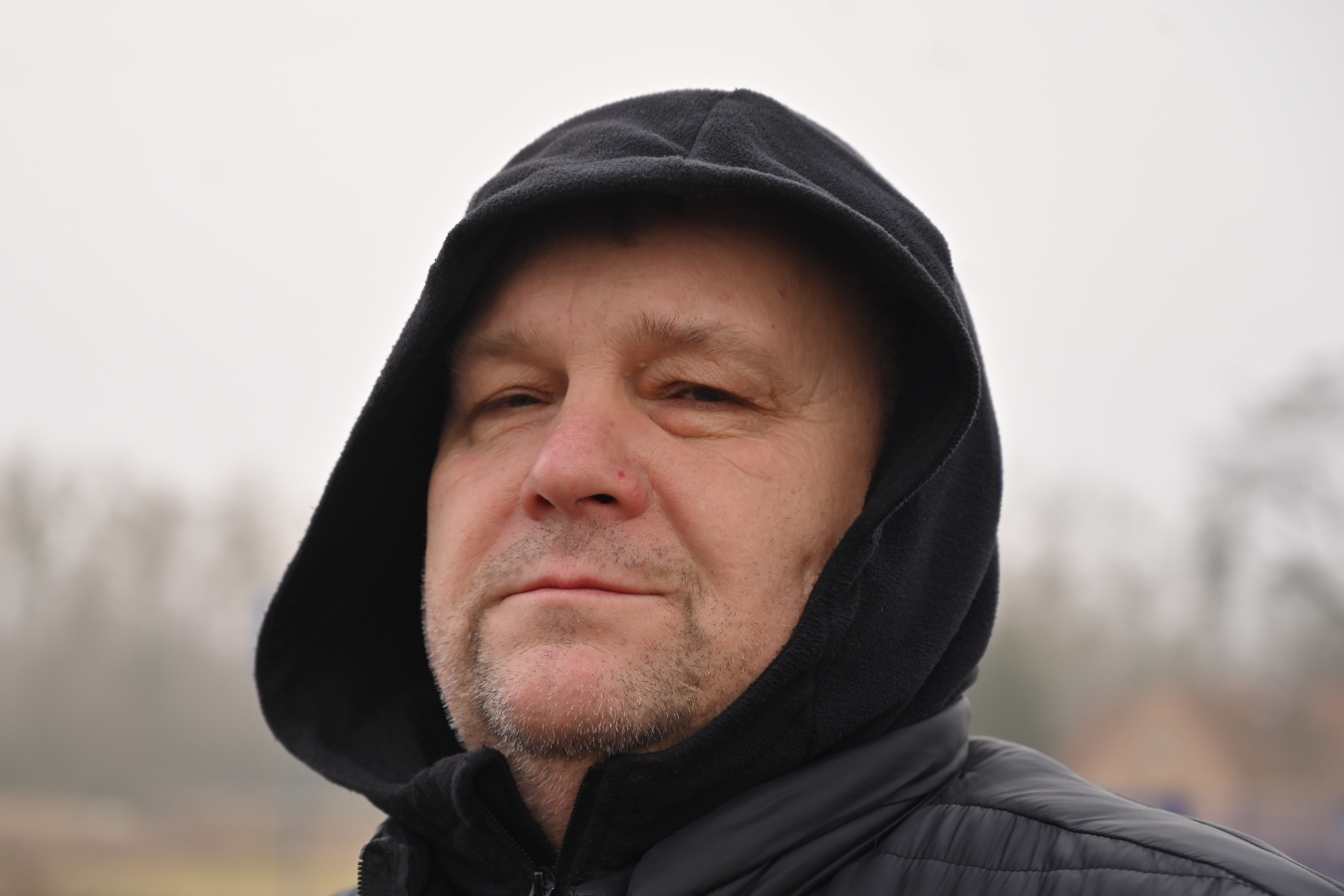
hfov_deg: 24.2
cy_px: 527
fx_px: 3136
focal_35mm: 84
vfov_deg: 16.3
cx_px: 555
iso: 160
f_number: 4
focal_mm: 70
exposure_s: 1/160
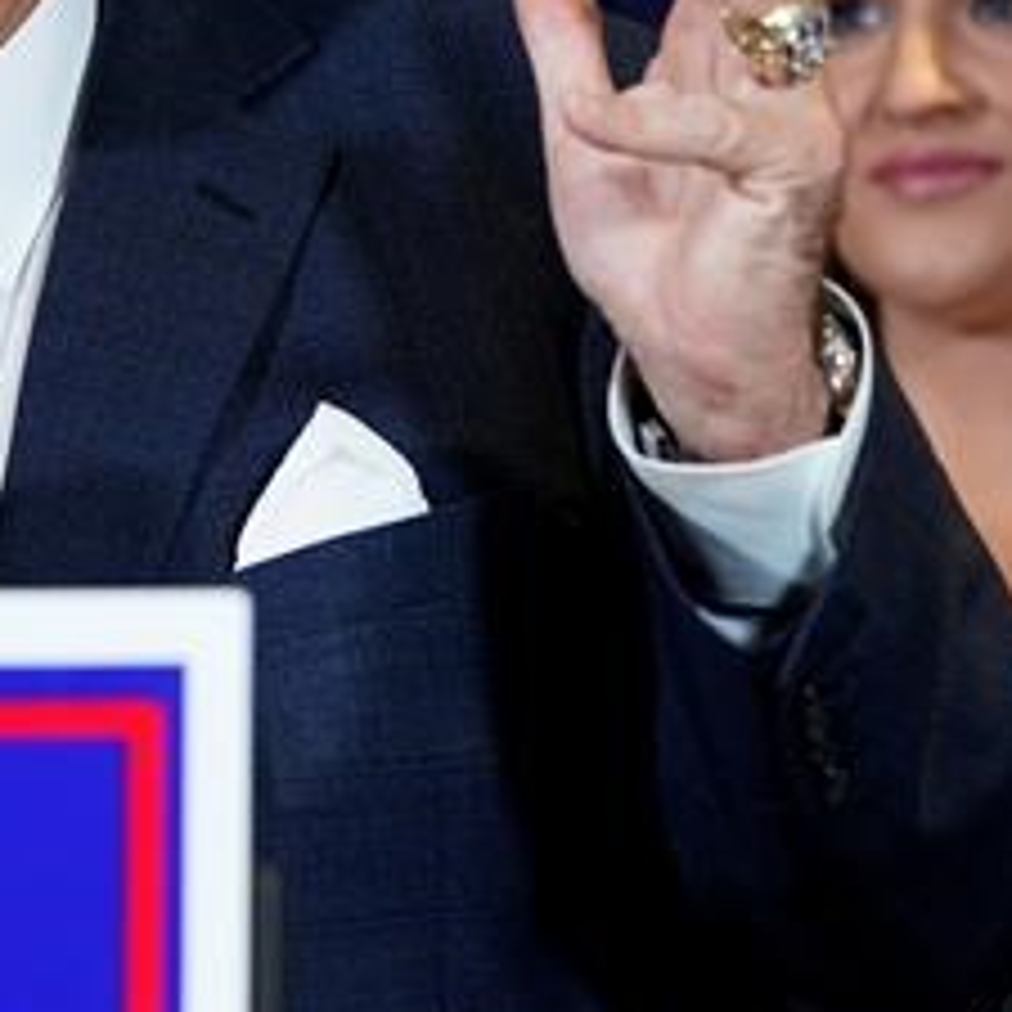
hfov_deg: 5.8
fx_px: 9923
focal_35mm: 300
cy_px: 169
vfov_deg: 5.8
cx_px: -234
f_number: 3.5
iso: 2000
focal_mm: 122
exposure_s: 1/250
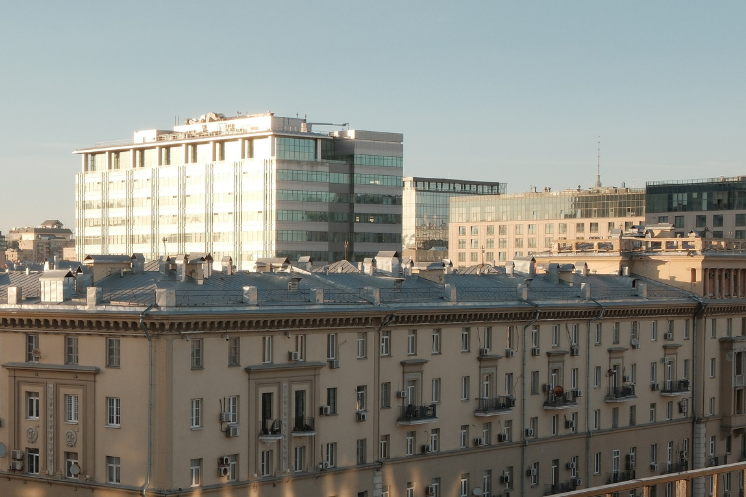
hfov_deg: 24.7
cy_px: 327
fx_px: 1616
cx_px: -5
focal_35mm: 78
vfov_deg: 17.5
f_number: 9
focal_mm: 23
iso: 250
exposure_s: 1/125
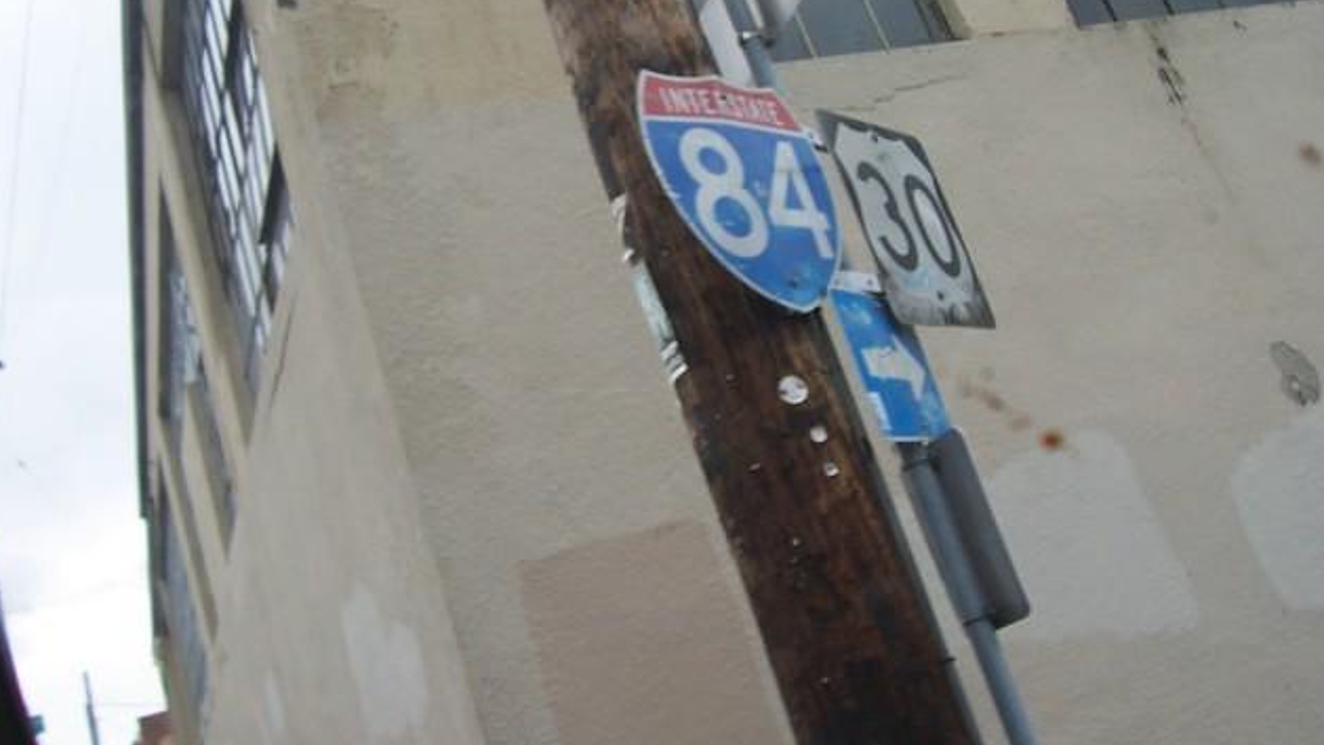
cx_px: 659
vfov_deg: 28.9
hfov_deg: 49.4
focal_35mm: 41
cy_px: 257
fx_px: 1440
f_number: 2.8
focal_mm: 5.6
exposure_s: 1/250
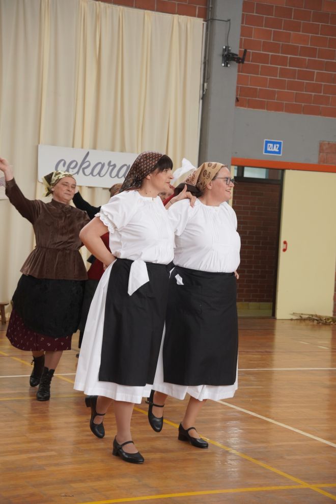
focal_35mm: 75
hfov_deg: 18.2
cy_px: 252
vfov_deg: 27.0
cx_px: 168
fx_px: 1050
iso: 1000
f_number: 4
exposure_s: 1/200
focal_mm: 50
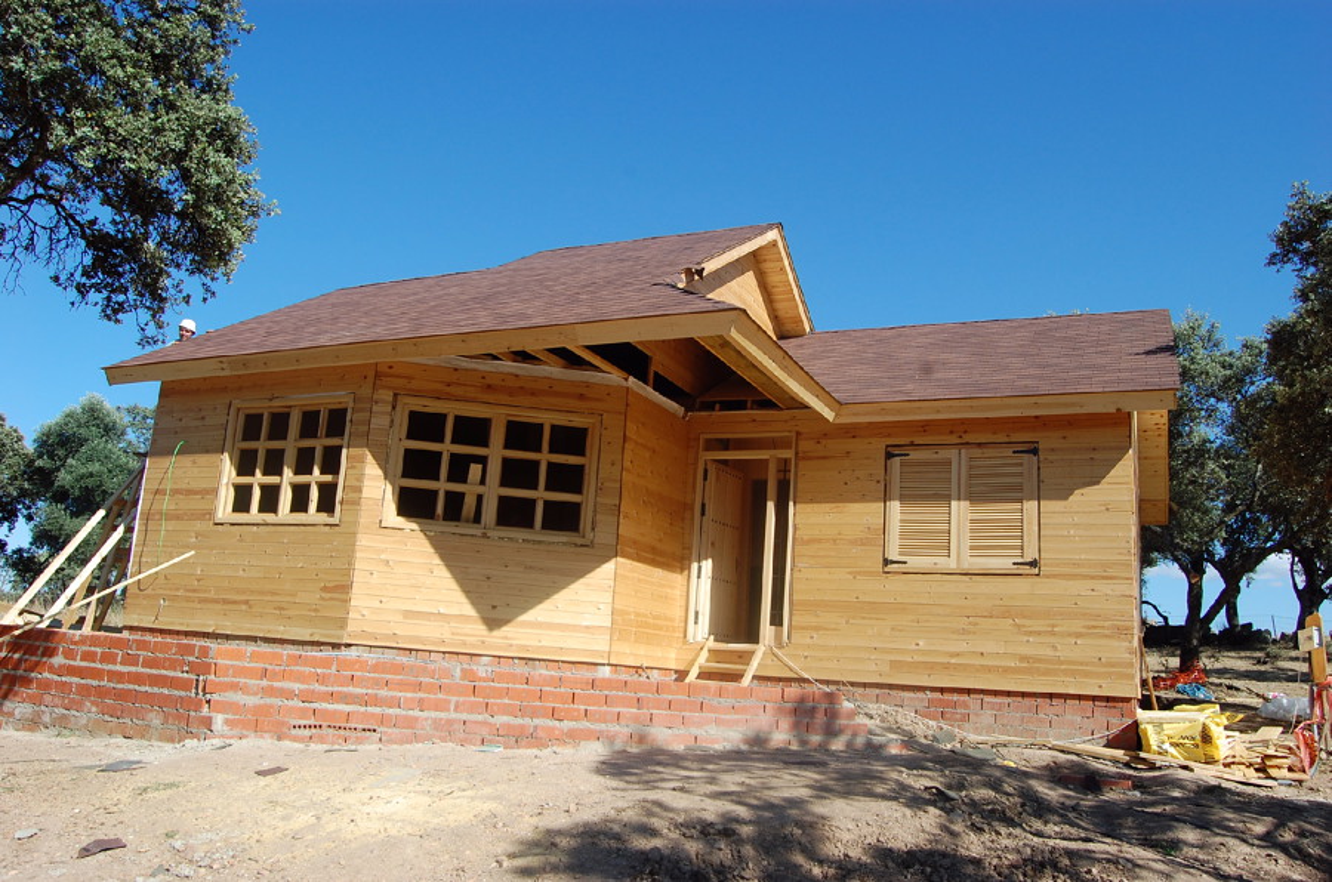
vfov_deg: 47.7
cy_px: 441
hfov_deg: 67.5
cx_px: 666
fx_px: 997
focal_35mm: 27
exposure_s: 1/250
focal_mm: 18
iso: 200
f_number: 8
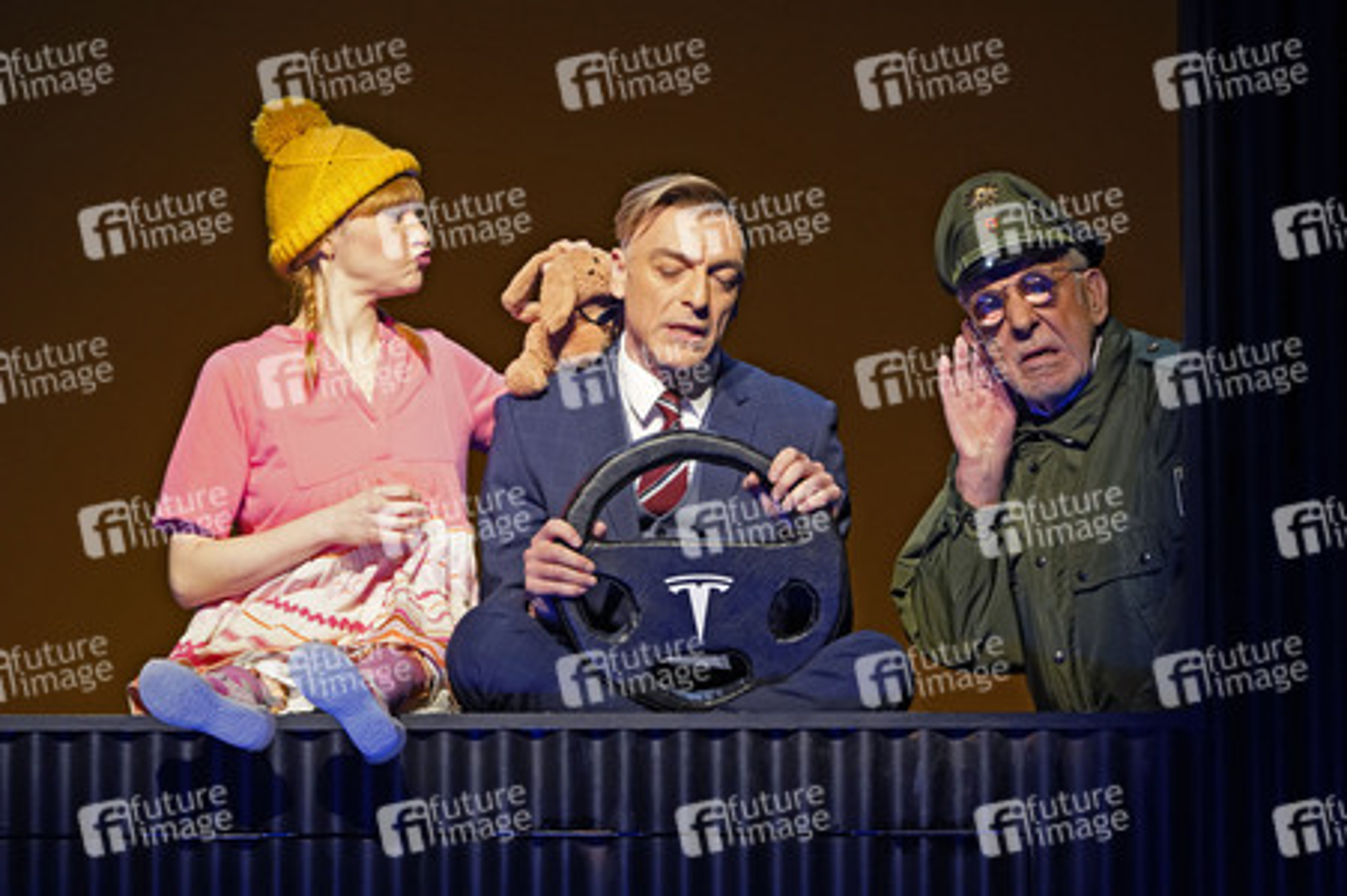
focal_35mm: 162
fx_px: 6057
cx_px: 674
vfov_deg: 8.5
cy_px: 448
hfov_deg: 12.7
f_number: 5.6
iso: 2000
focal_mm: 162
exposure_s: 1/200
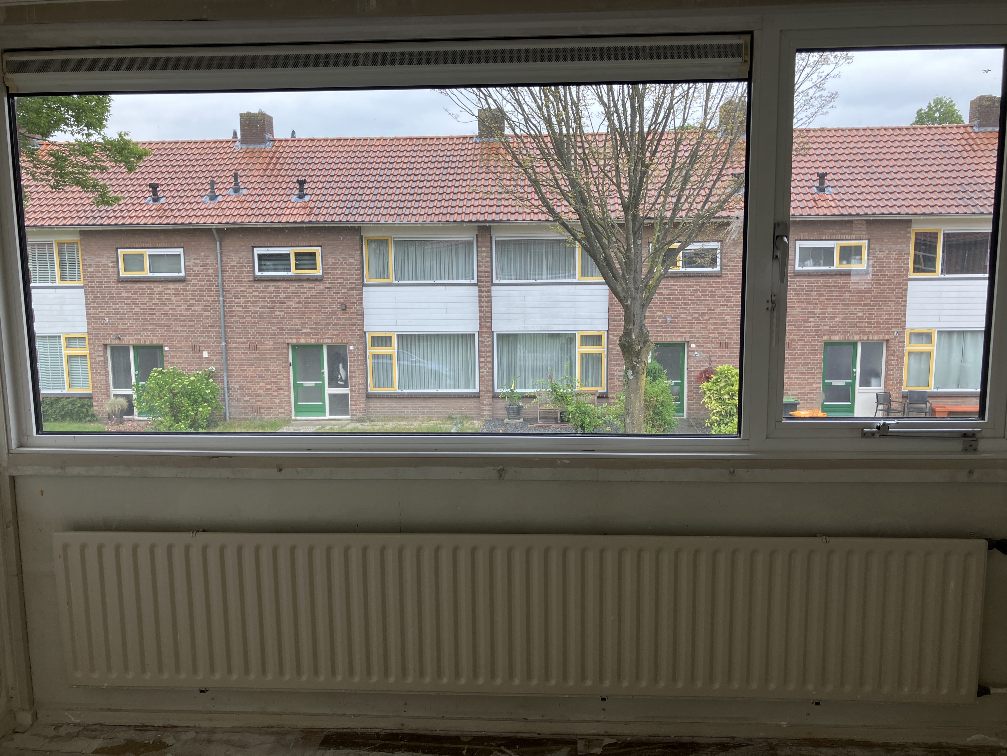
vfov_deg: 49.7
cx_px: 504
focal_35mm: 28
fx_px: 815
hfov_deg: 63.4
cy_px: 378
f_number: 1.8
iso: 25
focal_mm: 3.99
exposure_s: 1/154
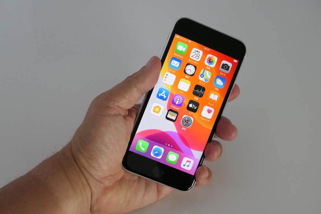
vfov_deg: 28.7
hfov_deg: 41.9
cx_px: 160
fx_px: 419
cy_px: 107
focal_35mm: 47
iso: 500
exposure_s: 1/80
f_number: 4.1
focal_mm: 17.1
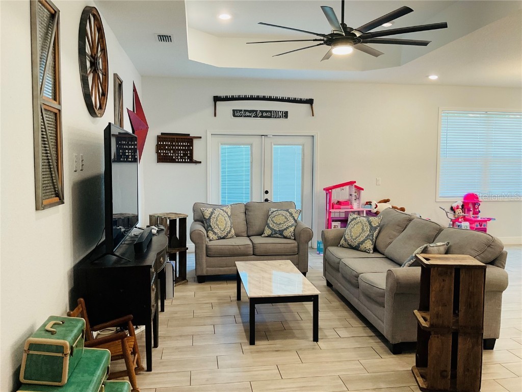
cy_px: 196
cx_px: 261
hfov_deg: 61.7
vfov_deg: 48.2
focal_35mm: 29
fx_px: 437
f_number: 1.8
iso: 80
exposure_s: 1/60
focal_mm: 3
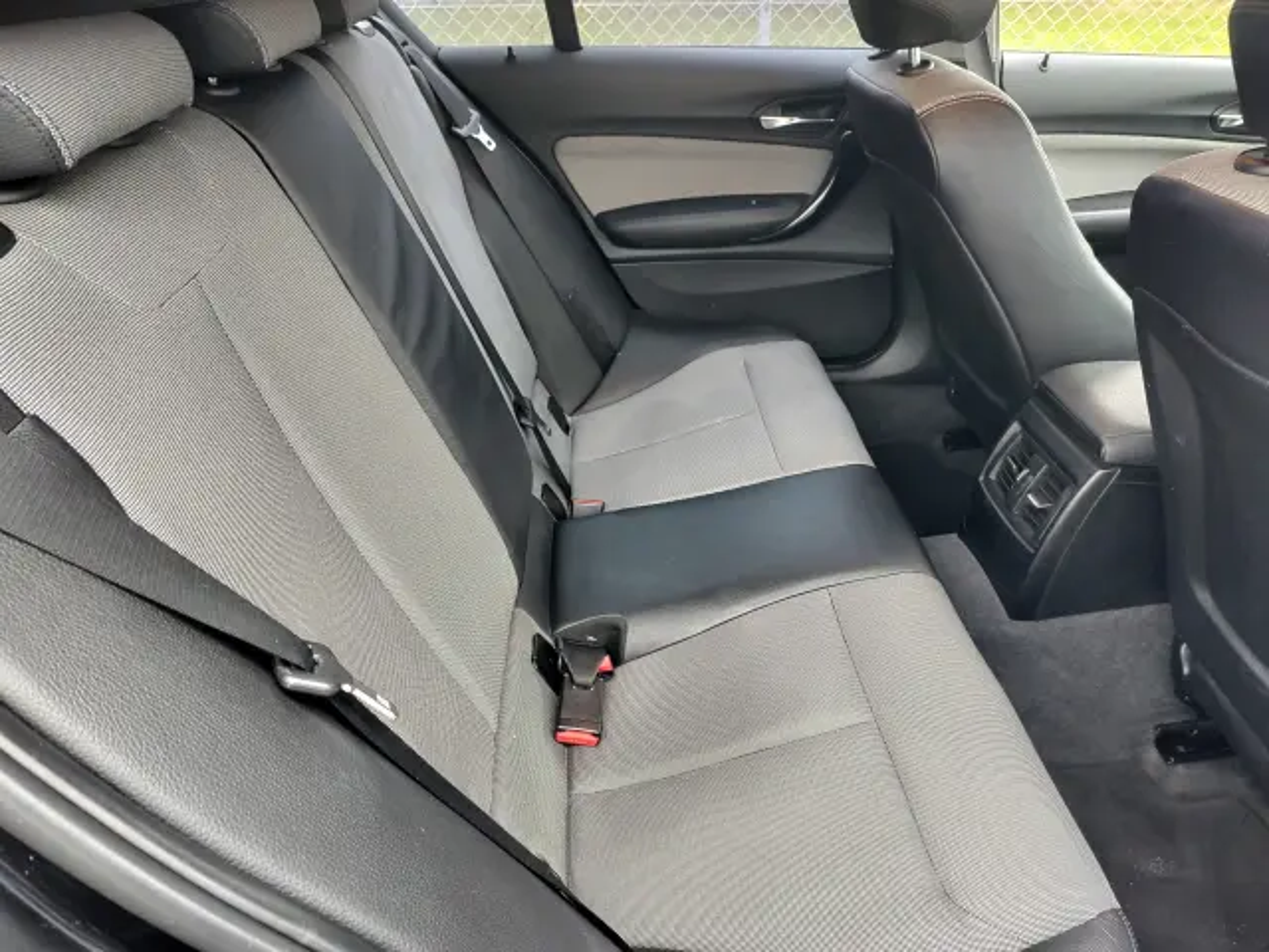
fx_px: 843
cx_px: 634
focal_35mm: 23
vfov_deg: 58.9
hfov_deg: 73.9
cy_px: 476
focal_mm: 5.56
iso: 406
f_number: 1.8
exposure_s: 1/33.3
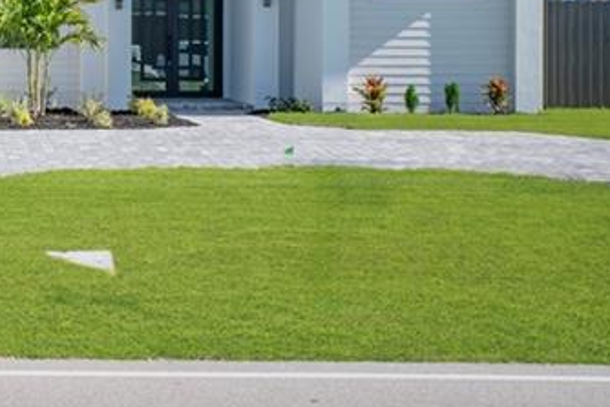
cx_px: -95
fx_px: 1559
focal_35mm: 92
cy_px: 51
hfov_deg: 20.8
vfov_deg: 14.7
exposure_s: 1/320
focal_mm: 20
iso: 100
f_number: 8
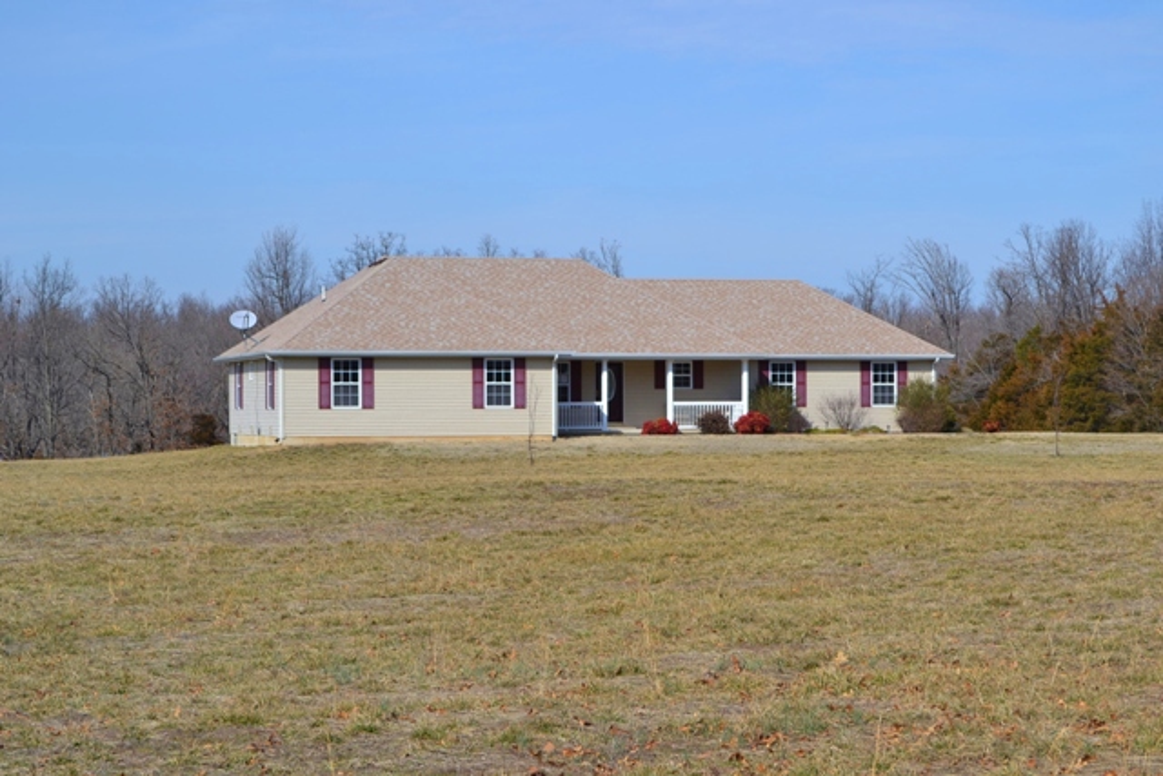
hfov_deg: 24.6
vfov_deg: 16.6
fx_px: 2666
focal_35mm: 82
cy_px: 388
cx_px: 582
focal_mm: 55
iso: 100
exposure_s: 1/250
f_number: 8
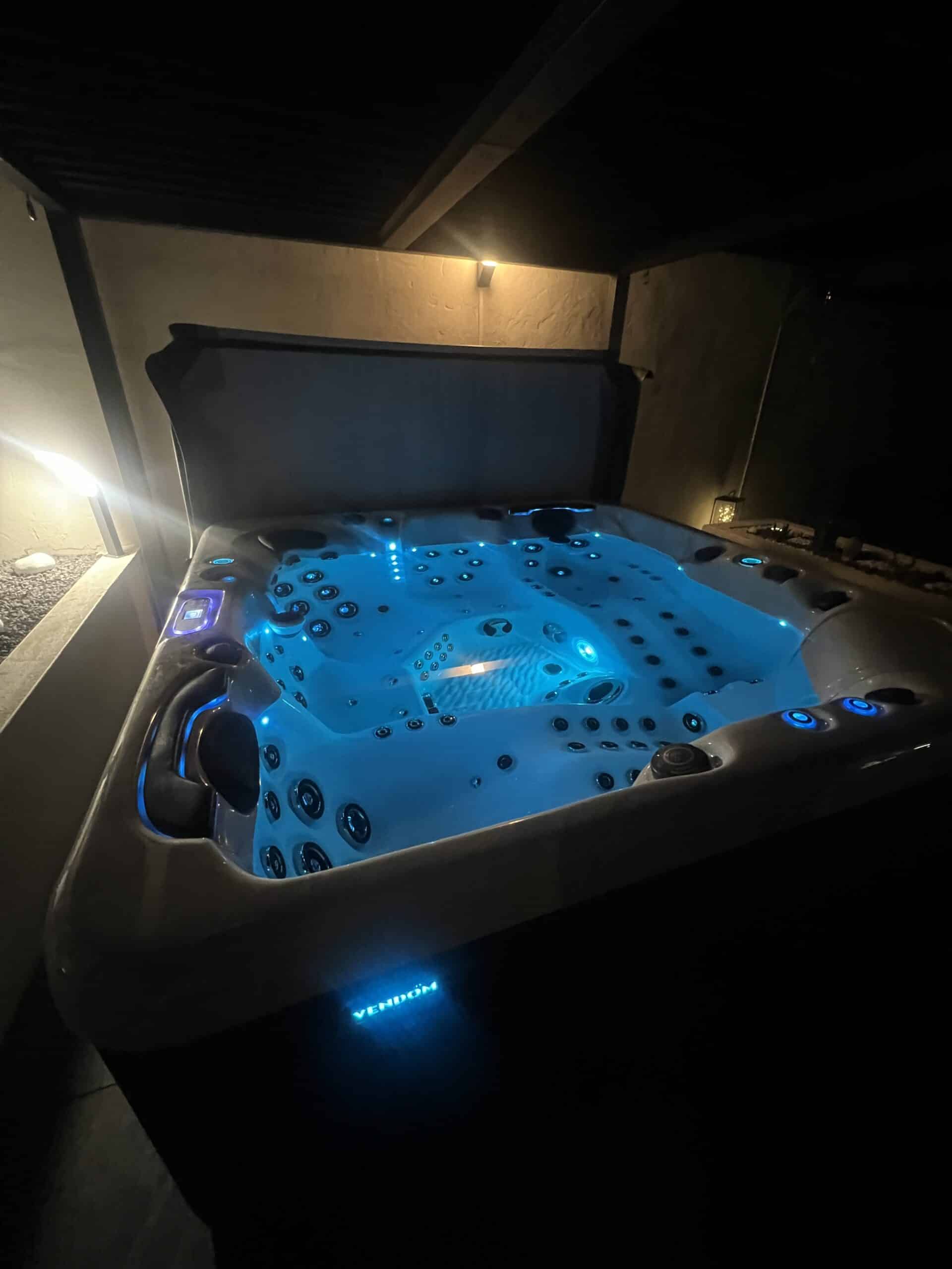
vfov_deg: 106.2
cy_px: 634
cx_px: 476
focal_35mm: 13
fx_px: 477
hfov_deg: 89.9
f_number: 1.8
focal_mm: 1.57
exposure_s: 1/33
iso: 1000
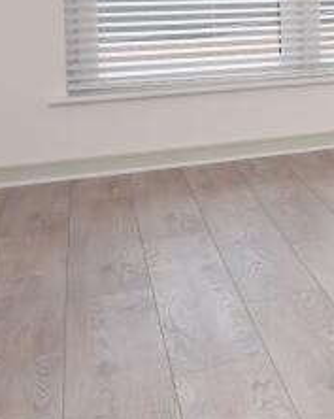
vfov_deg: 27.3
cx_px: 836
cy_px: -14
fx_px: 805
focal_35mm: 65
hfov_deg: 14.1
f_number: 5.6
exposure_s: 1/125
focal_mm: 10
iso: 110
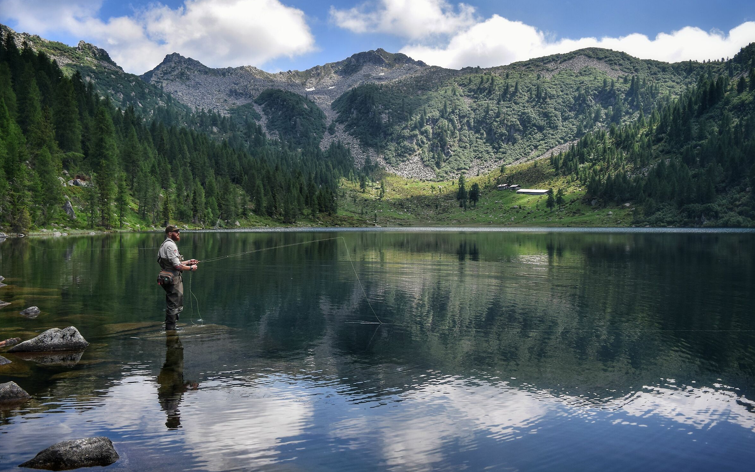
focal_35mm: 31
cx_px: 380
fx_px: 638
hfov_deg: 61.2
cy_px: 218
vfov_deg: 40.6
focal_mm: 20
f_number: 5
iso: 200
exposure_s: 1/1250
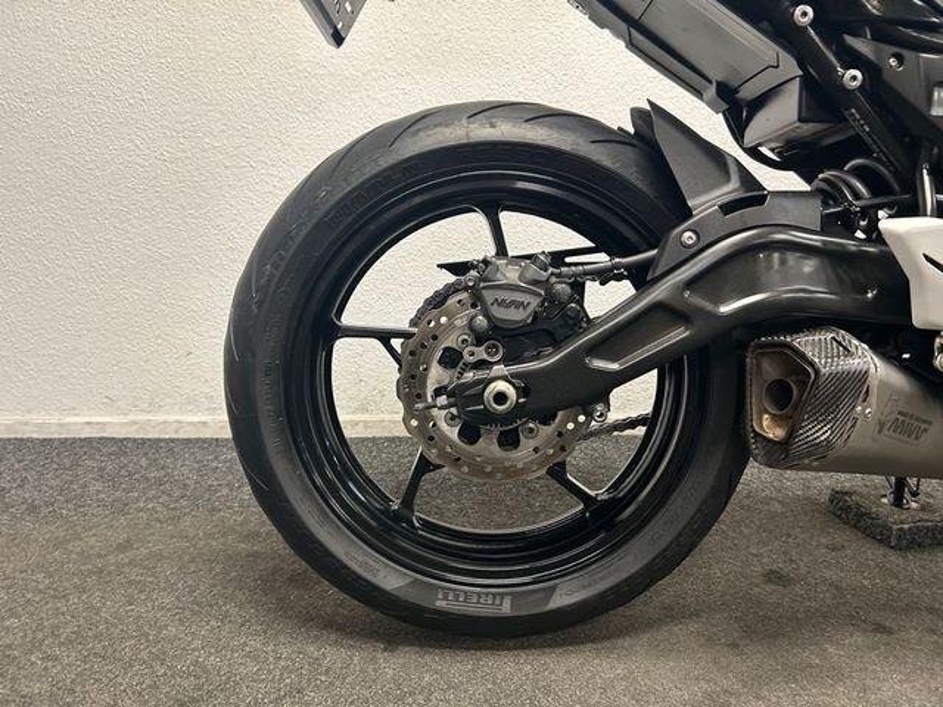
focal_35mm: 26
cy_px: 354
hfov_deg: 67.3
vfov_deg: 53.1
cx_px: 472
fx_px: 708
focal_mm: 5.7
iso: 125
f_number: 1.5
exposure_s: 1/50
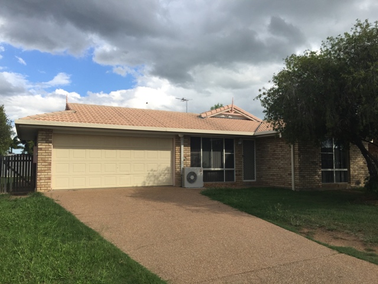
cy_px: 142
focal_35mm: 29
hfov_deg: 61.7
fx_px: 317
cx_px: 189
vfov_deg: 48.2
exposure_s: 1/1522
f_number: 2.2
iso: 32
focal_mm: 4.15
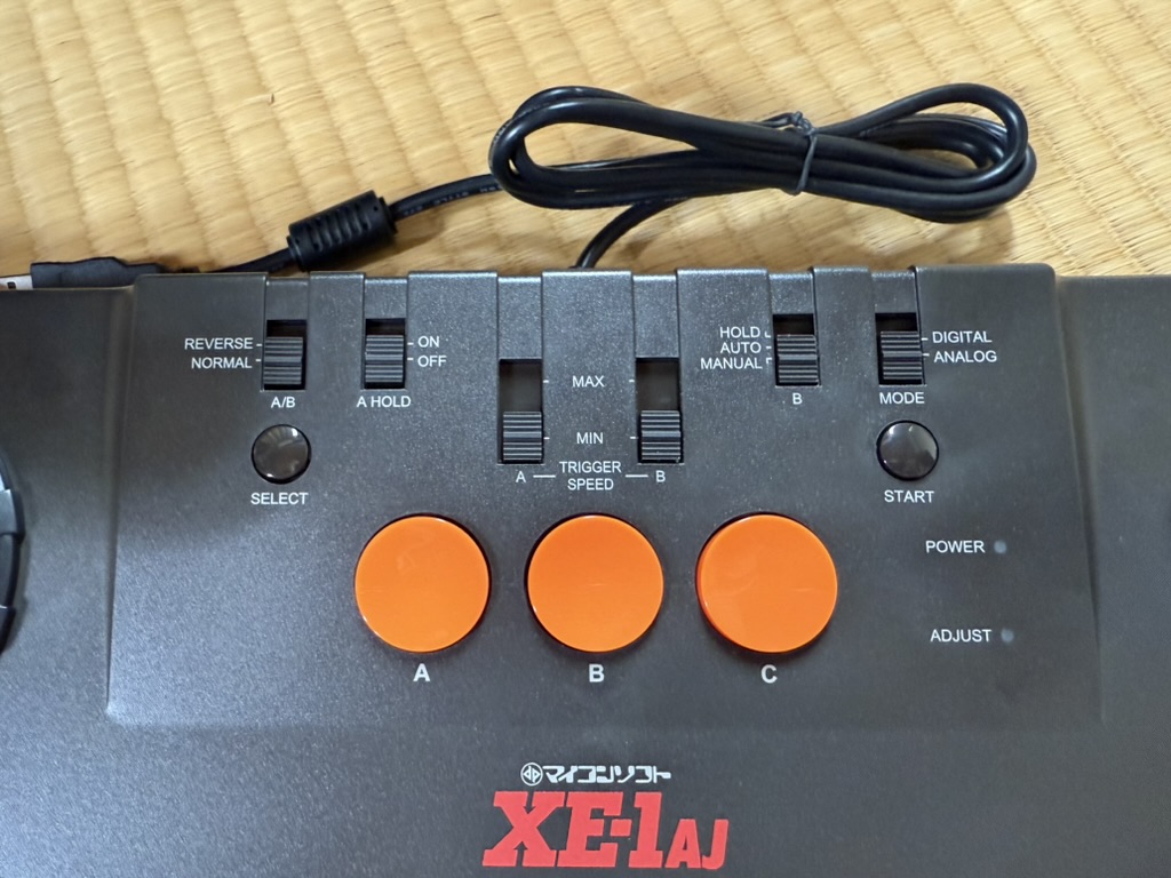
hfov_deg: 71.6
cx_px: 586
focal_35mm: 24
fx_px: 812
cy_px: 439
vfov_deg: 56.8
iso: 500
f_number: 2.2
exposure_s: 1/60
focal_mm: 2.22
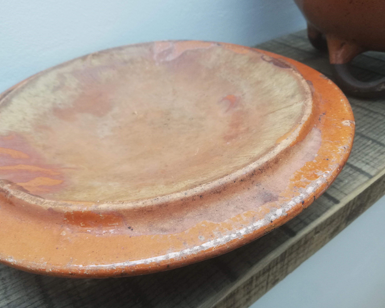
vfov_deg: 50.0
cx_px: 198
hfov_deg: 60.4
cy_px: 152
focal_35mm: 29
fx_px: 330
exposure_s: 1/60
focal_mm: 3.81
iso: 125
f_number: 2.2
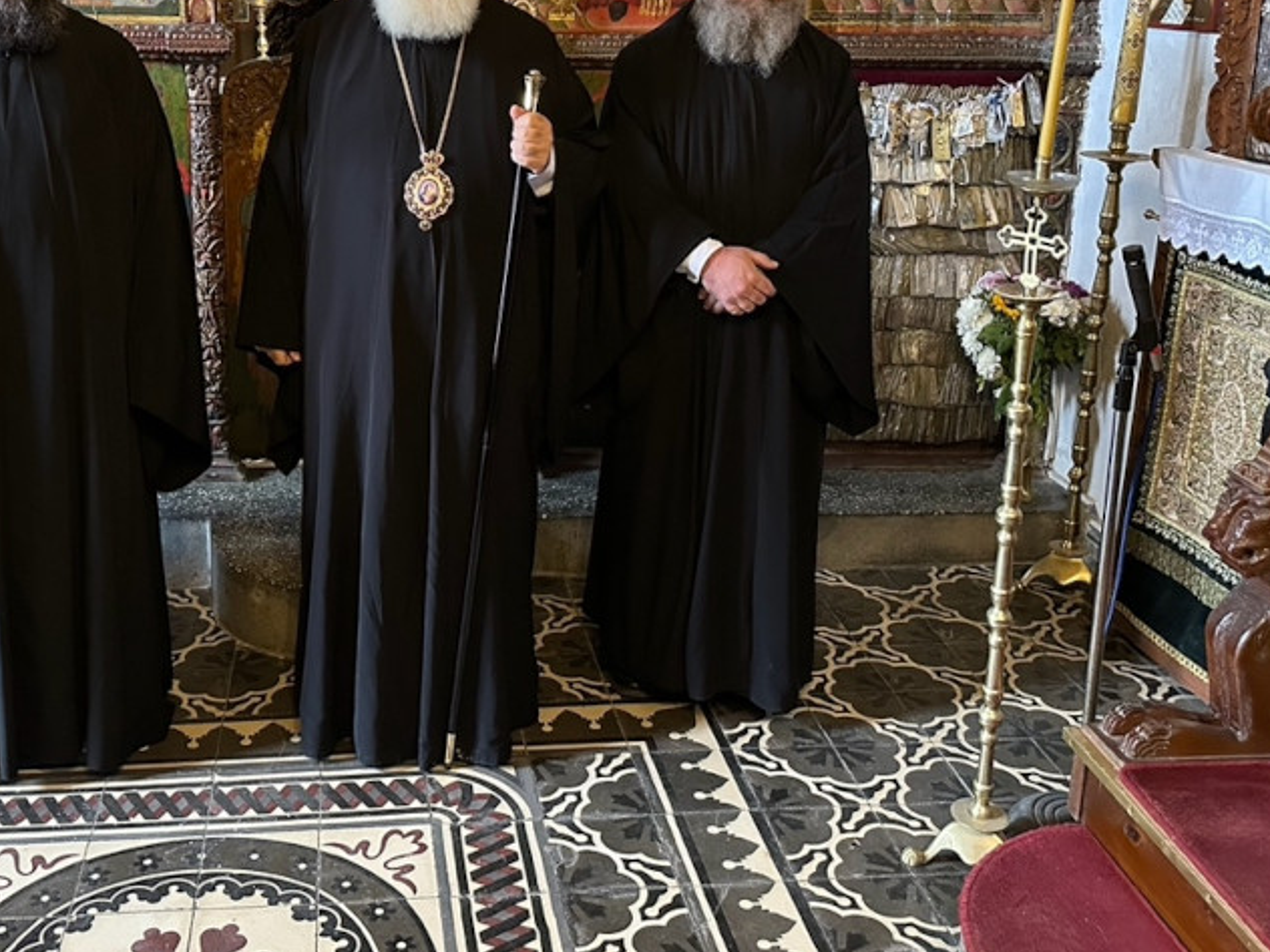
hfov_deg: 48.3
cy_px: 305
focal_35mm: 38
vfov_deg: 37.3
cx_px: 440
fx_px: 1394
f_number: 1.78
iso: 800
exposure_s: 1/50
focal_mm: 6.86
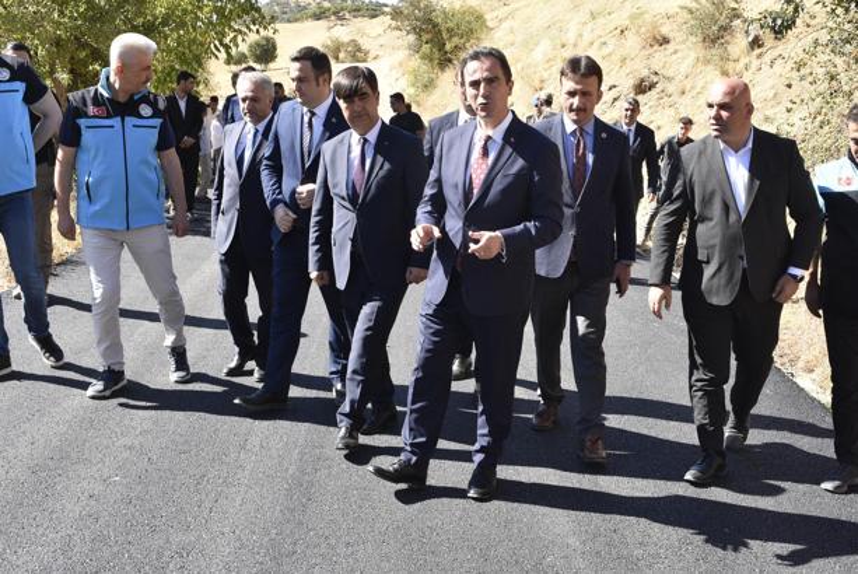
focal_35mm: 46
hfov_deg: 42.3
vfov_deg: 29.0
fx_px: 1109
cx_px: 429
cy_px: 287
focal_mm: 31
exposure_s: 1/500
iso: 1000
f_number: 11
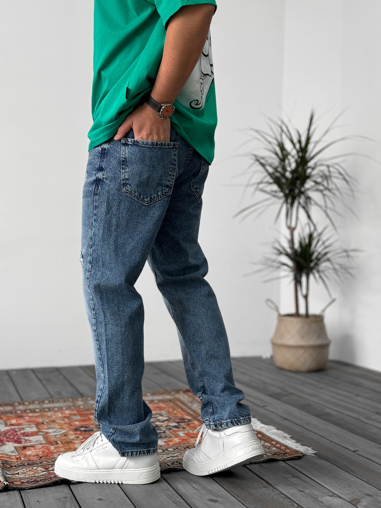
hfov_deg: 30.3
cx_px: 190
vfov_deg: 39.7
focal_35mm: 48
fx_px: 704
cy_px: 254
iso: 50
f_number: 1.8
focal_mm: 6.86
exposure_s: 1/120
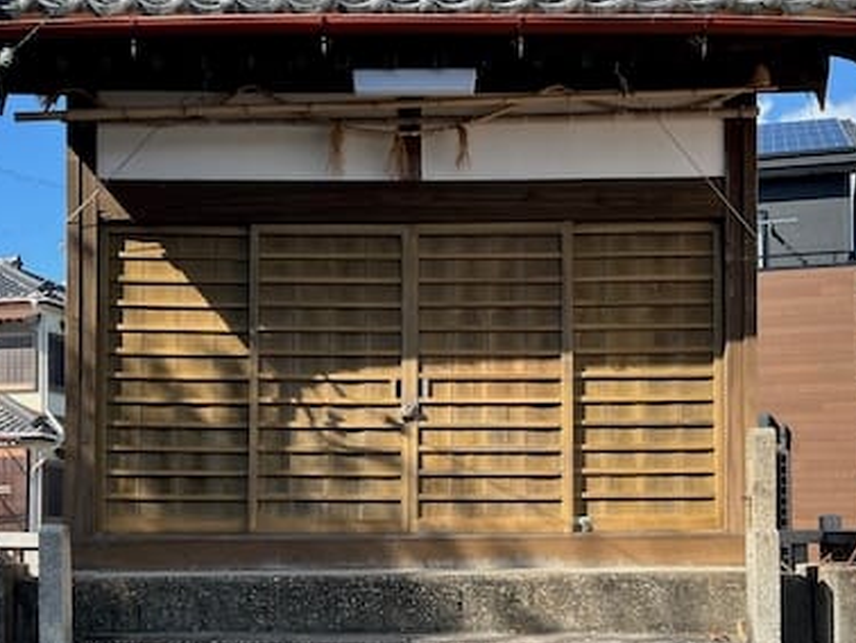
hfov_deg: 34.9
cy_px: 469
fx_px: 1361
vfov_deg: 26.3
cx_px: 383
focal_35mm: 55
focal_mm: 5.7
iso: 50
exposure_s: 1/1751
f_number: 1.5
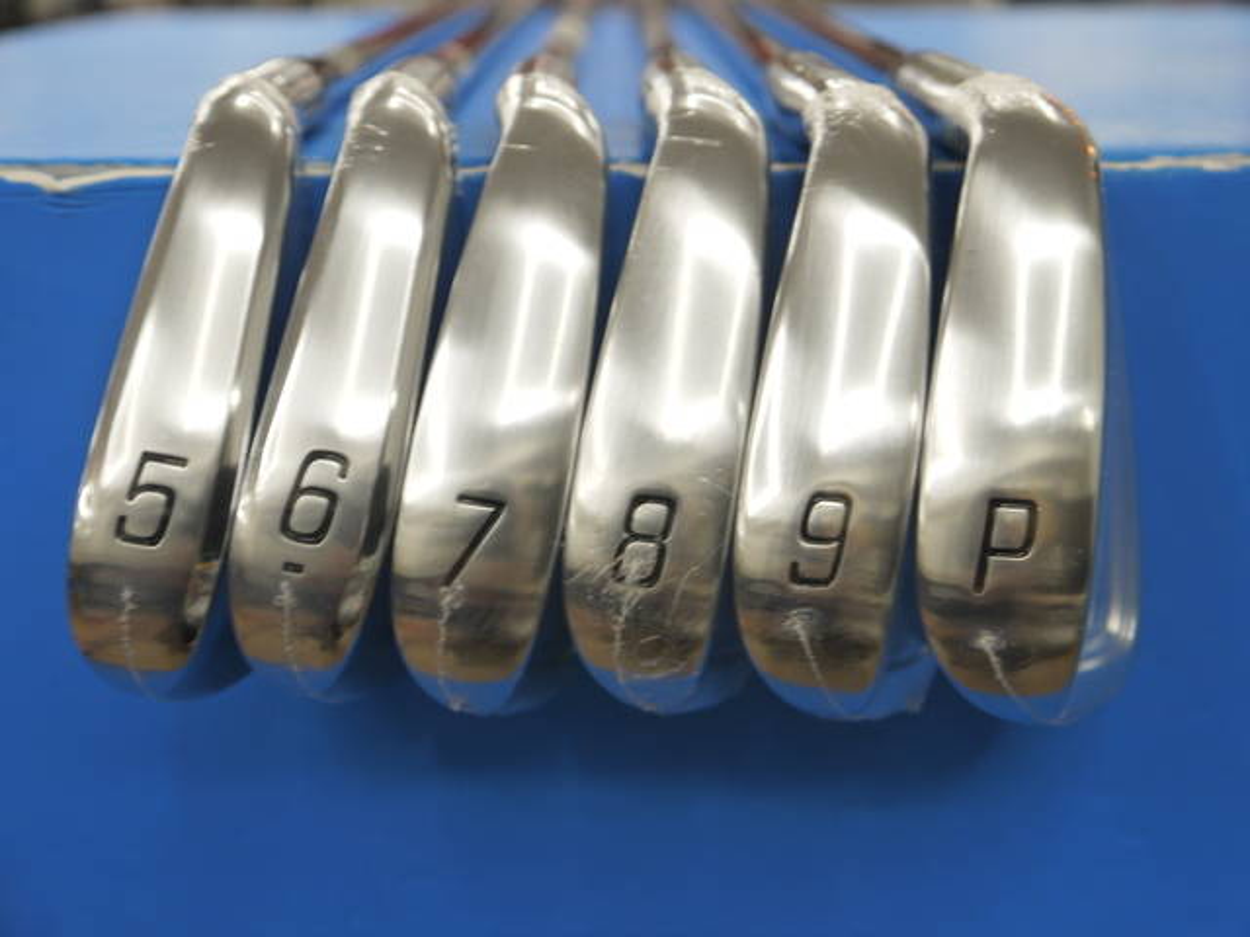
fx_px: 1806
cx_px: 625
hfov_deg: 38.2
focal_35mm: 50
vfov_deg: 29.1
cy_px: 468
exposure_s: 1/60
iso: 160
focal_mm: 25
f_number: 4.6
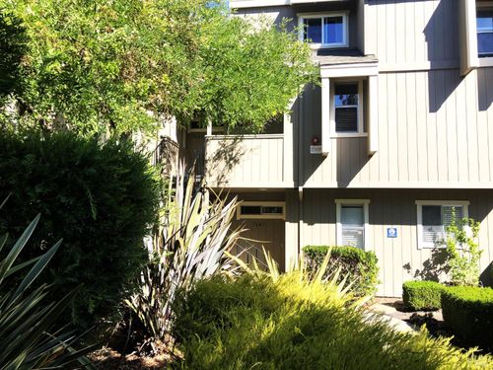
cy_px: 185
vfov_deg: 49.7
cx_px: 246
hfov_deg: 63.4
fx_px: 399
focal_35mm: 28
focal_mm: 3.99
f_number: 1.8
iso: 20
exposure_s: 1/889
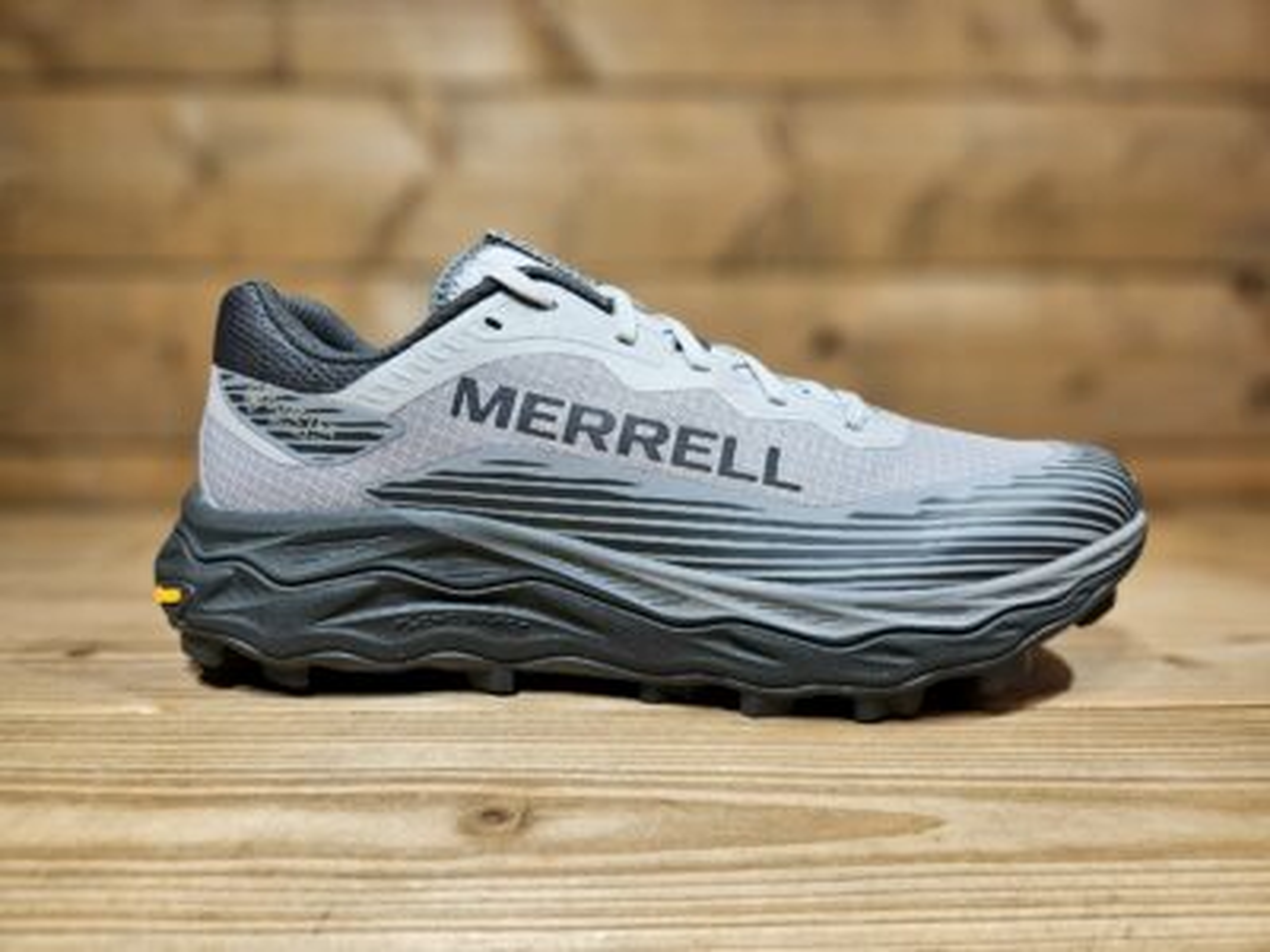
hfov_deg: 73.9
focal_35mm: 23
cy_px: 476
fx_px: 844
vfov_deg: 58.9
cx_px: 635
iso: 40
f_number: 1.8
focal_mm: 5.4
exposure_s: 1/101
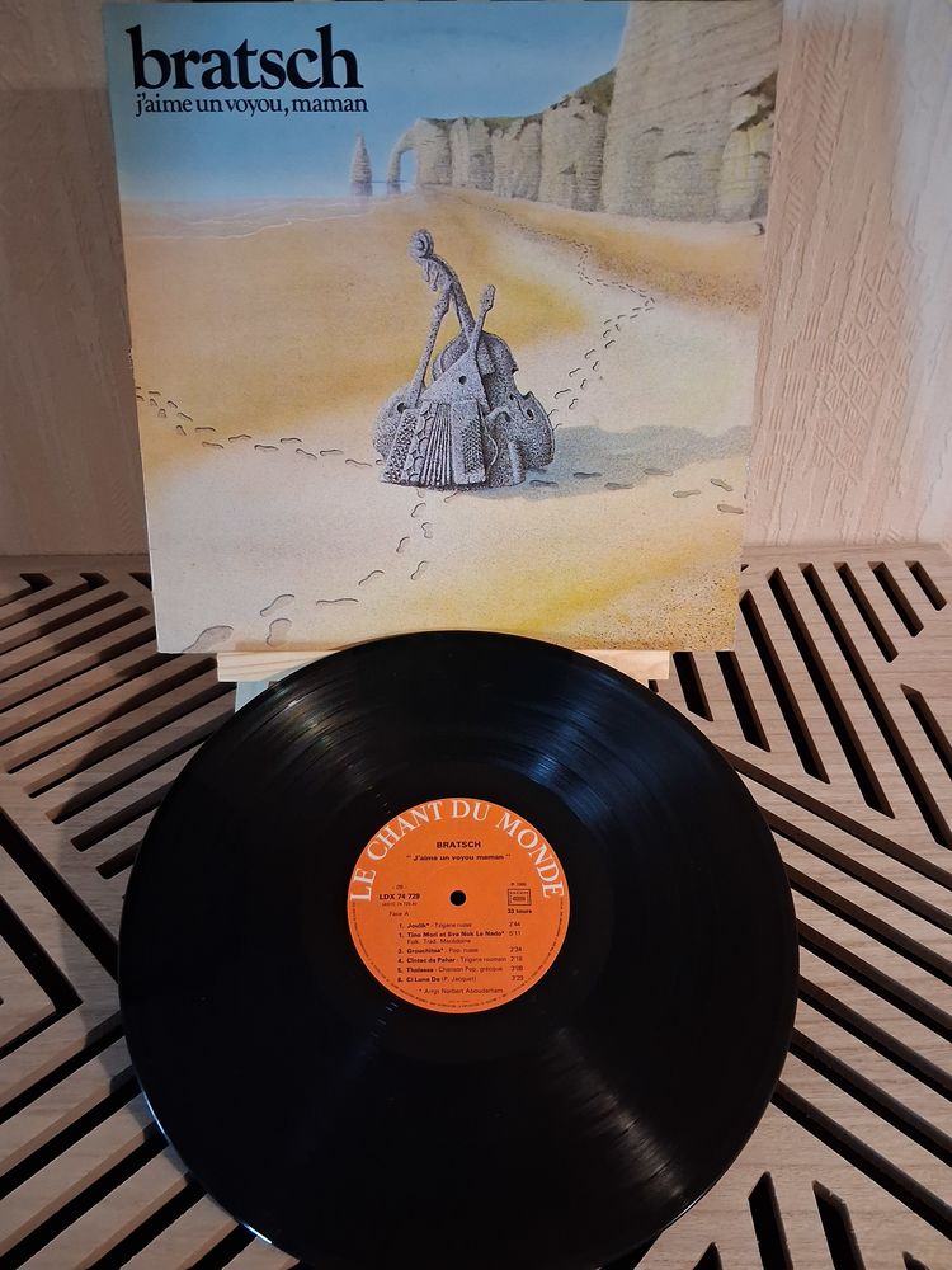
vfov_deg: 65.3
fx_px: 990
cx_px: 476
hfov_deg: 51.4
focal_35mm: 27
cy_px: 635
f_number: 1.8
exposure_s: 1/25
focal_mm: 4
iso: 1000
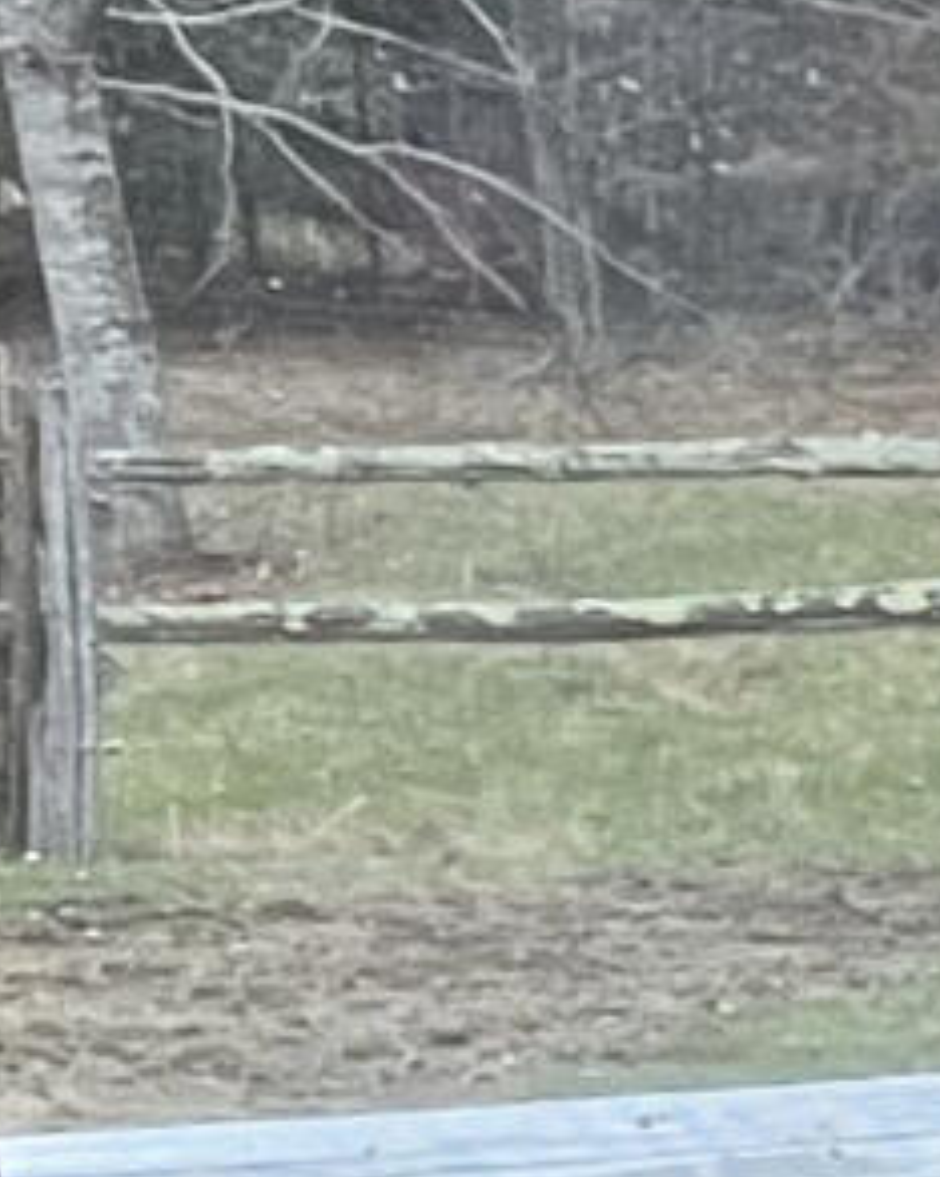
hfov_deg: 4.9
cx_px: 4676
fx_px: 9051
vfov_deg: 7.4
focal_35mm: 260
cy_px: 1310
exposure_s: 1/60
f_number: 1.5
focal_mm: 5.7
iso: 200
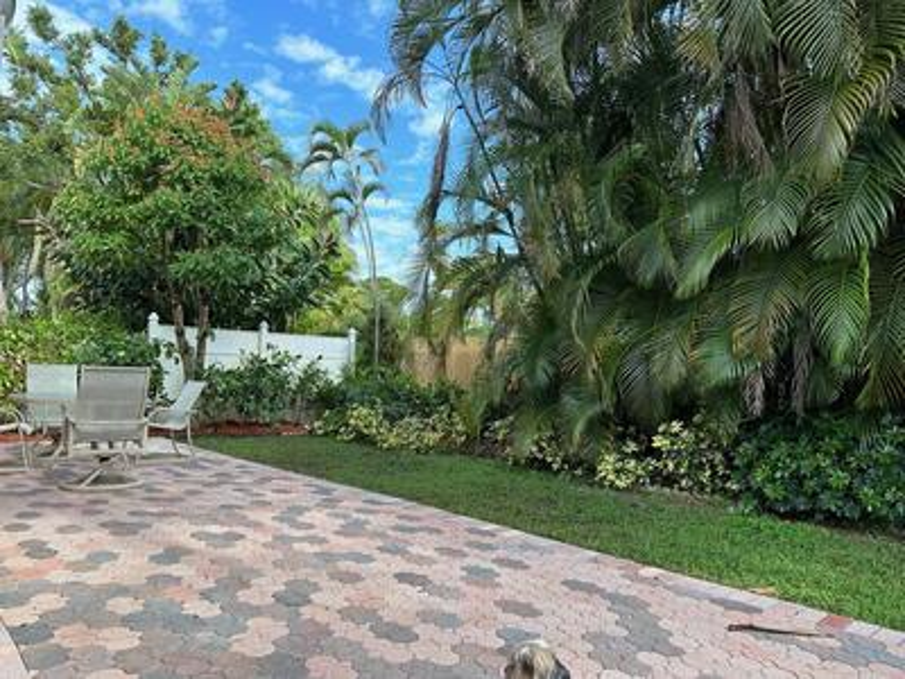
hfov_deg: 71.6
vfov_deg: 56.8
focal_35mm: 24
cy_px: 340
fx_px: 627
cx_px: 452
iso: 80
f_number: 1.78
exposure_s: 1/1019
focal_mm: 6.86
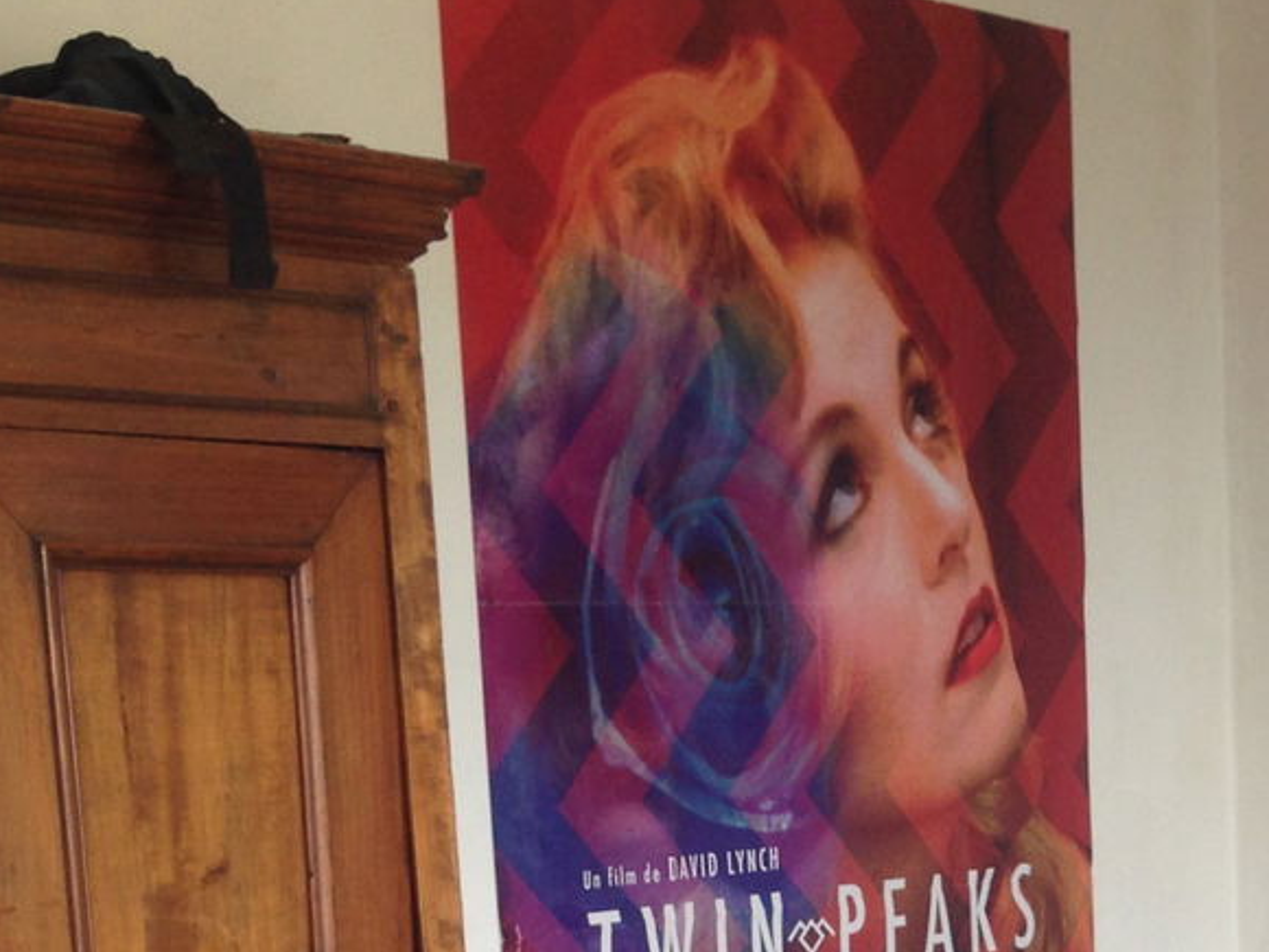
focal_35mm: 91
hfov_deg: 20.7
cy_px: 1217
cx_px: 1308
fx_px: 3336
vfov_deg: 15.5
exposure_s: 1/20
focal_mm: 4.12
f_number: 2.4
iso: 50
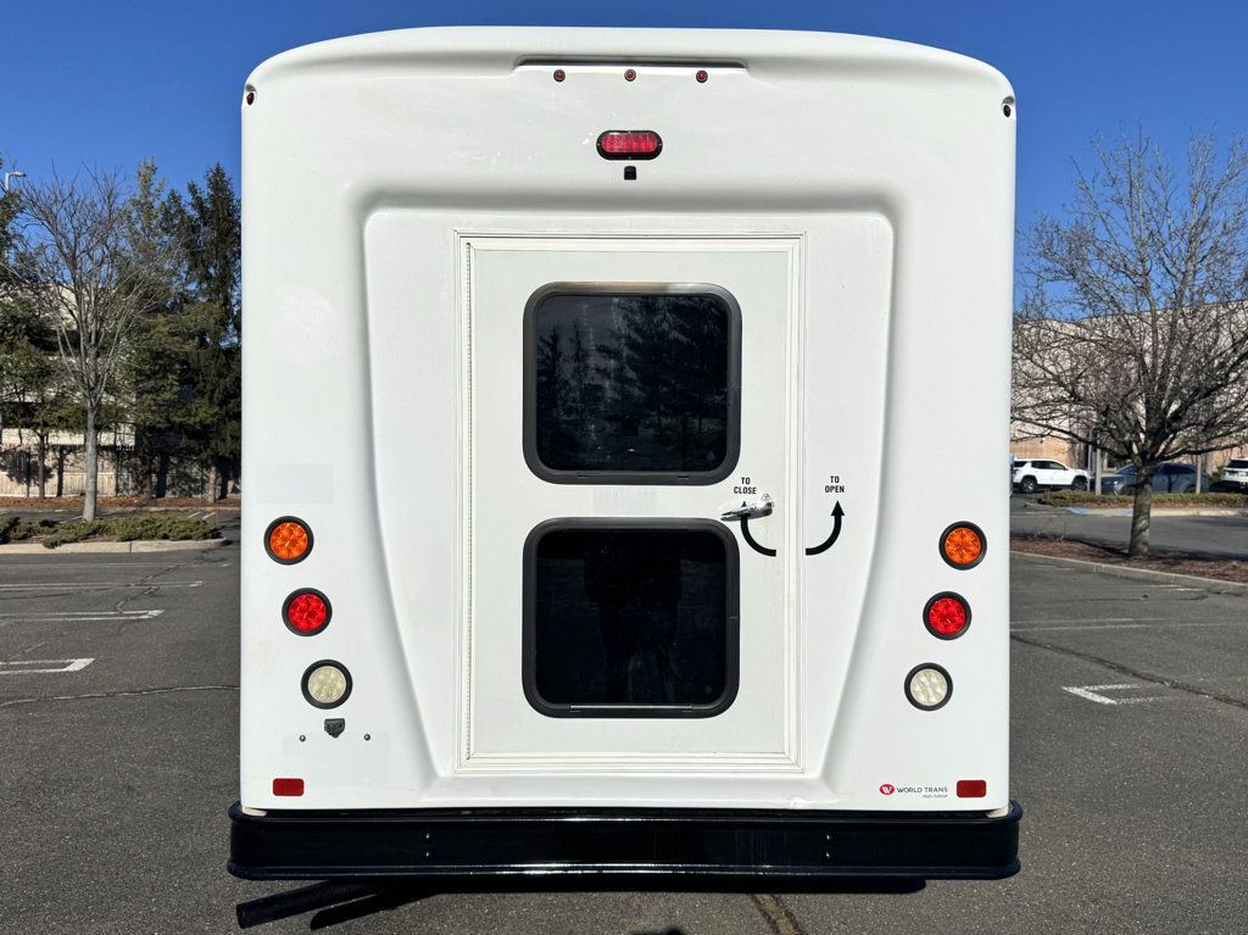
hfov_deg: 71.6
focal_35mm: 24
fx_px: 865
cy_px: 468
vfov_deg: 56.8
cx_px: 624
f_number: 1.78
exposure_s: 1/12346
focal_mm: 6.76
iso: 64
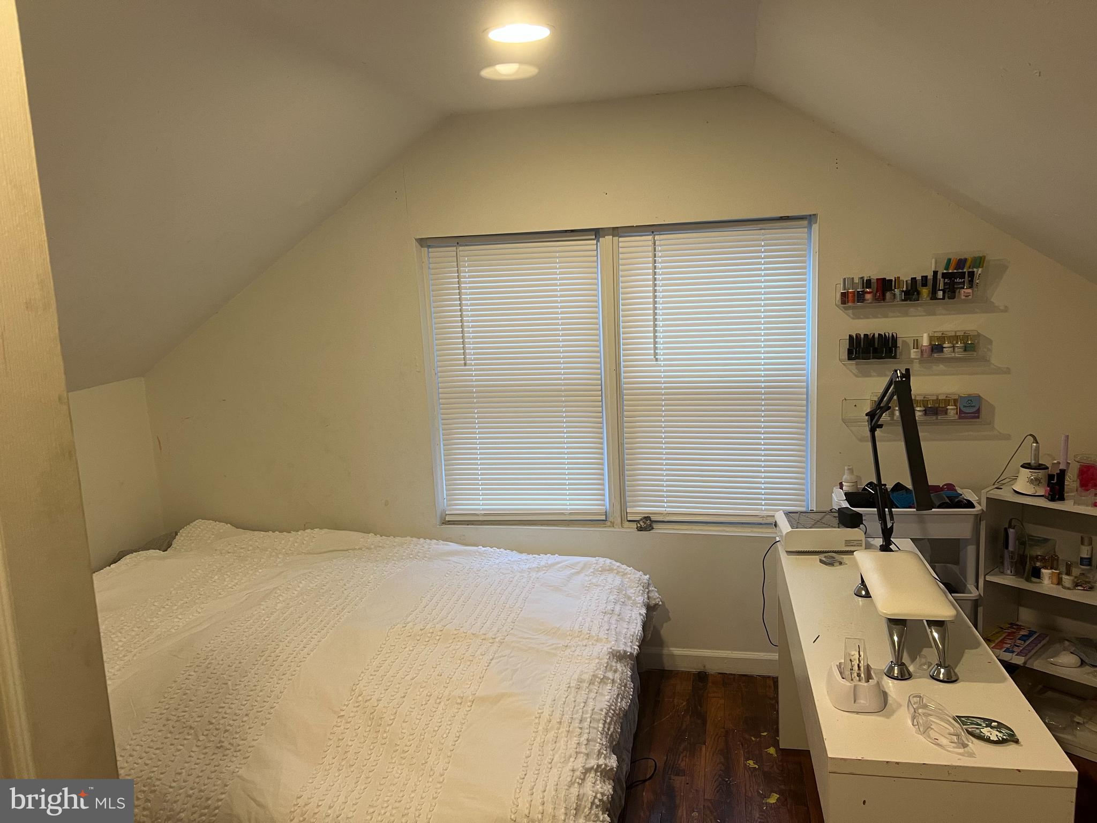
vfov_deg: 53.1
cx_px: 548
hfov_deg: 67.3
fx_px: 824
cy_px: 412
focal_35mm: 26
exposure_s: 1/60
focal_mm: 5.7
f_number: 1.5
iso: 160
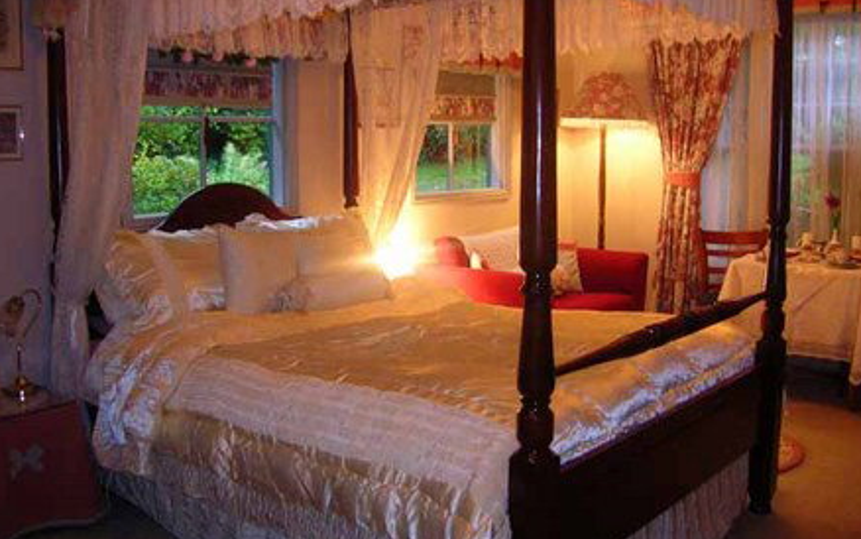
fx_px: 868
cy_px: 249
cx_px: 436
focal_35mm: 37
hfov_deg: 52.7
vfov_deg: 34.4
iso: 111
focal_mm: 5.7
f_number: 2.9
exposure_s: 1/3.1
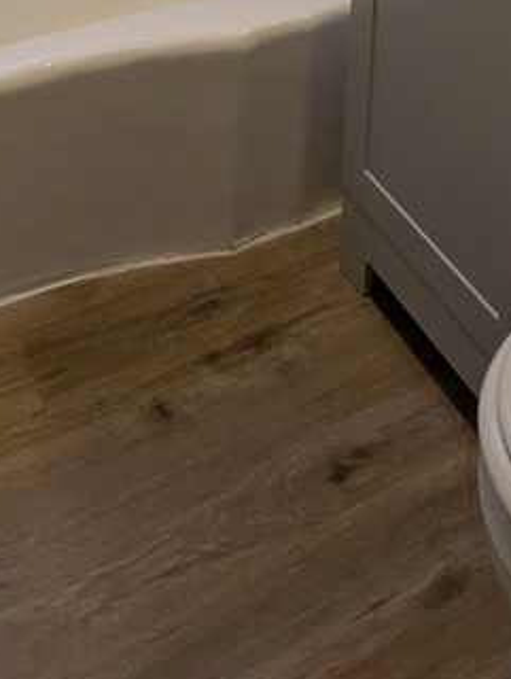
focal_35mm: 54
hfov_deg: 27.0
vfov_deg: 24.1
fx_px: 1060
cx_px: 336
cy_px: -435
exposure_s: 1/24
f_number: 2.2
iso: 205
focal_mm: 2.35
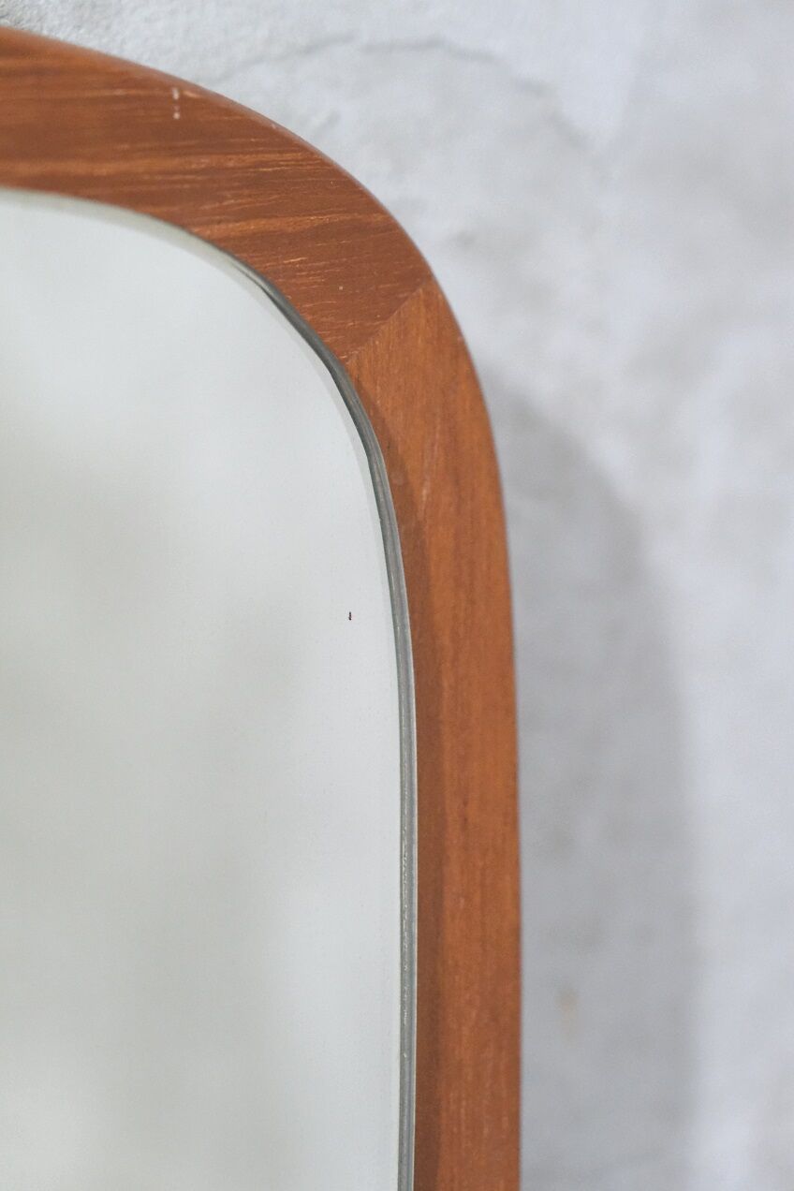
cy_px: 596
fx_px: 3970
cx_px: 397
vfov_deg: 17.1
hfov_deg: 11.4
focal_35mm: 120
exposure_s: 1/60
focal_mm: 80
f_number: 4
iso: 6400
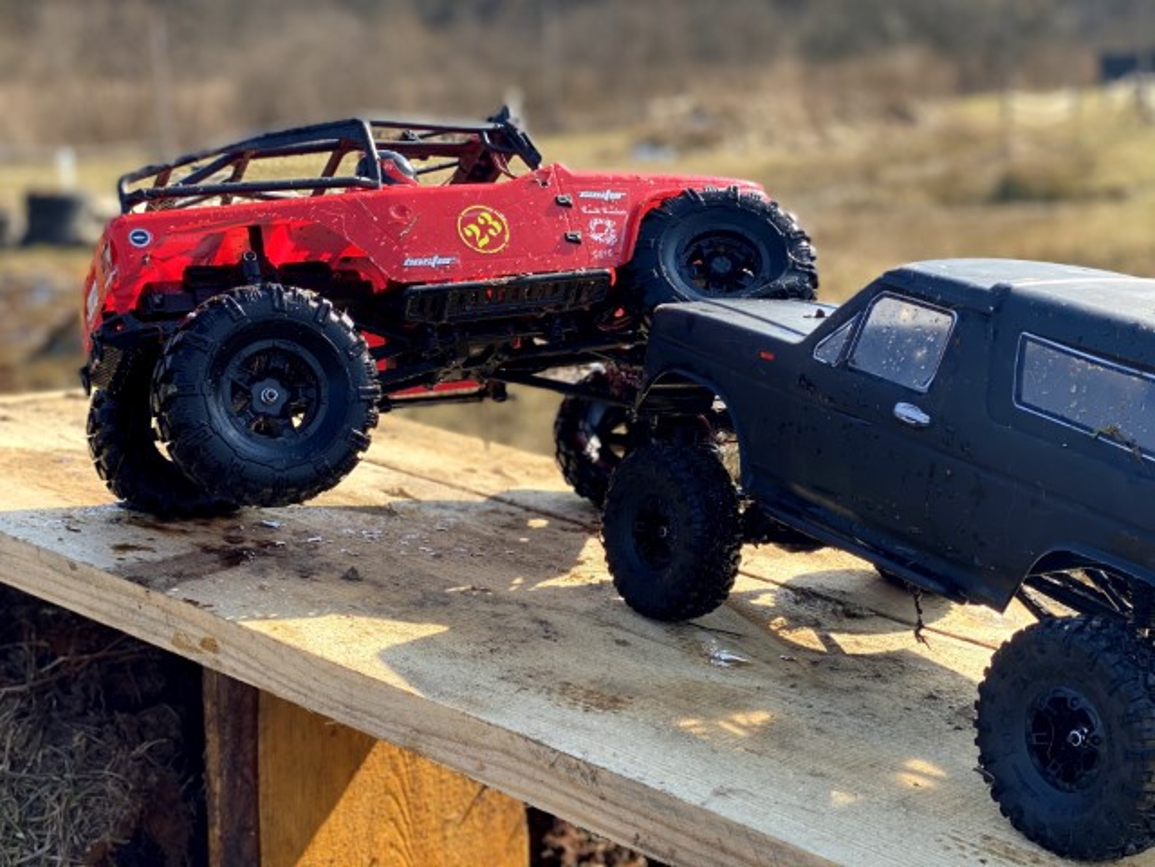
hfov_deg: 36.8
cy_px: 434
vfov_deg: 28.0
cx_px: 578
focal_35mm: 52
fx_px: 1735
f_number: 2
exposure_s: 1/396
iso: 20
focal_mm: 6
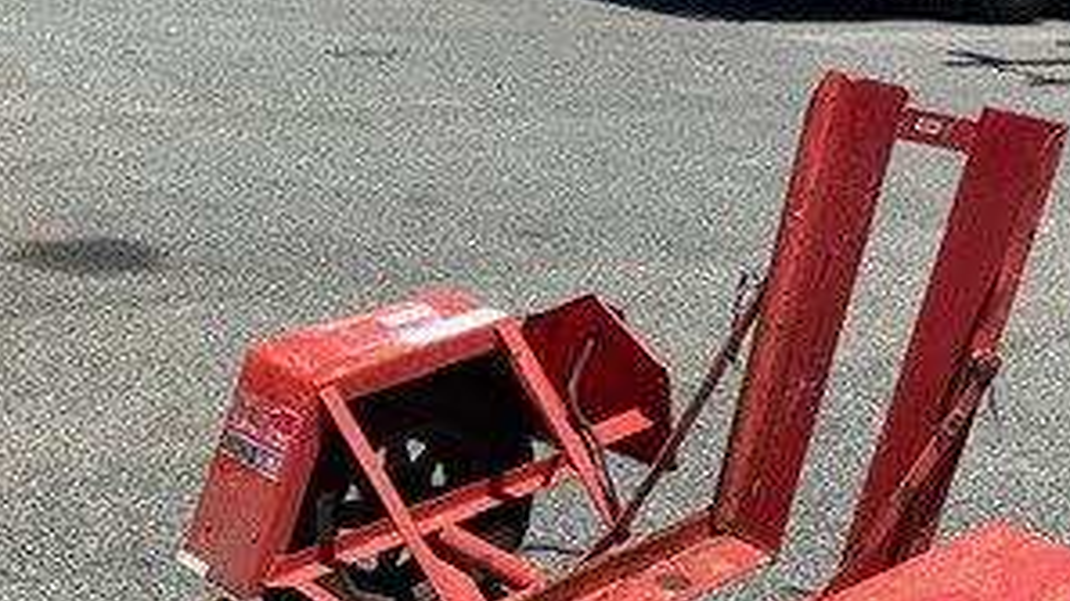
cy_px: 662
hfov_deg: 31.0
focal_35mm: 68
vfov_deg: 17.1
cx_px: 490
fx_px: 1929
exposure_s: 1/2141
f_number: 1.8
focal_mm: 3
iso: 16
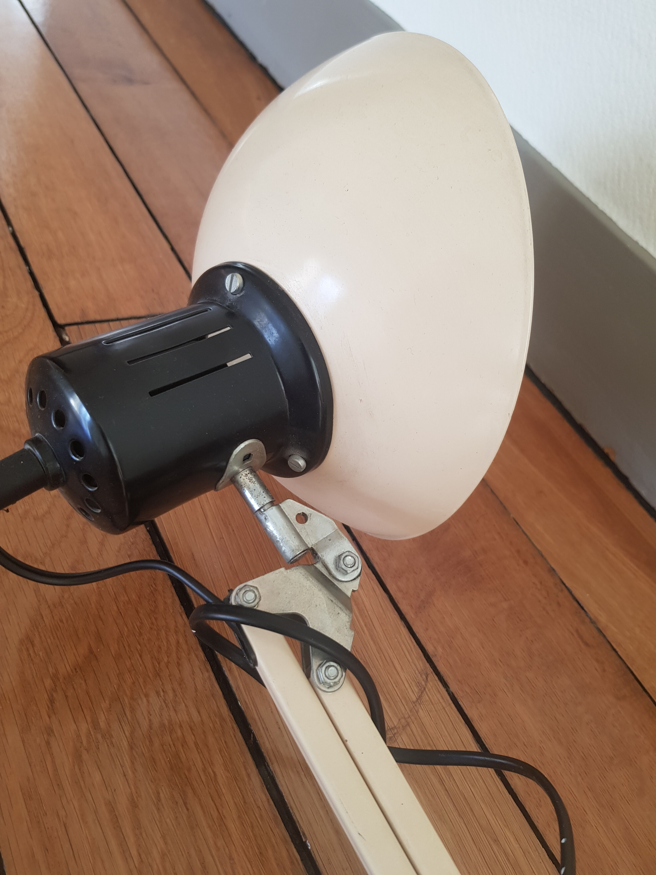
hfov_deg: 53.1
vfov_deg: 67.3
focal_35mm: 26
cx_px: 328
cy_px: 438
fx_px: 657
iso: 64
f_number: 1.7
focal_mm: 4.2
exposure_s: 1/50
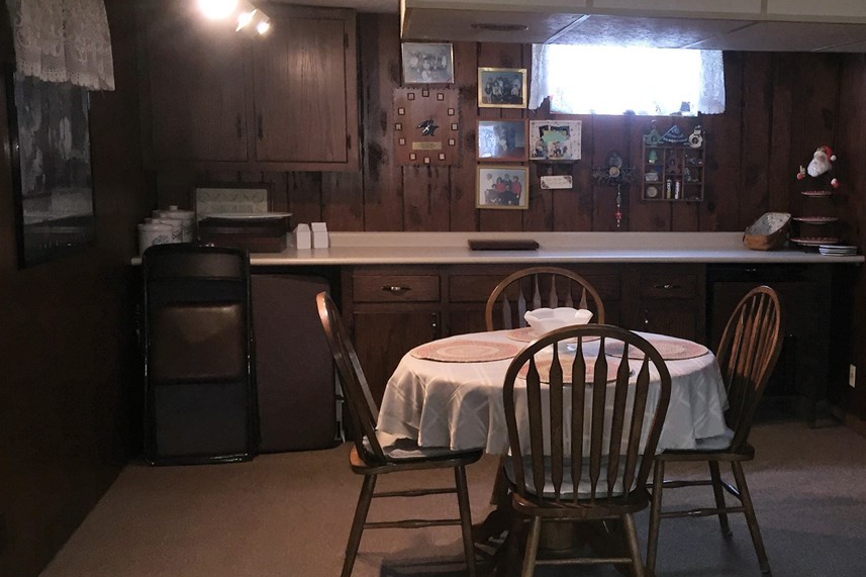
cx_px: 510
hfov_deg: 52.9
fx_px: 866
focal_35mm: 36
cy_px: 263
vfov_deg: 36.8
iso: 100
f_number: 2.2
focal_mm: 4.15
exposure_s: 1/16
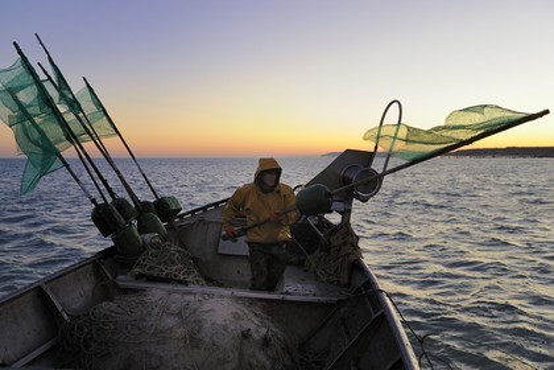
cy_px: 185
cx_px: 277
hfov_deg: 58.7
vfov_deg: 41.1
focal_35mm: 32
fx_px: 492
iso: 800
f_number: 4
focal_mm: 32
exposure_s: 1/160
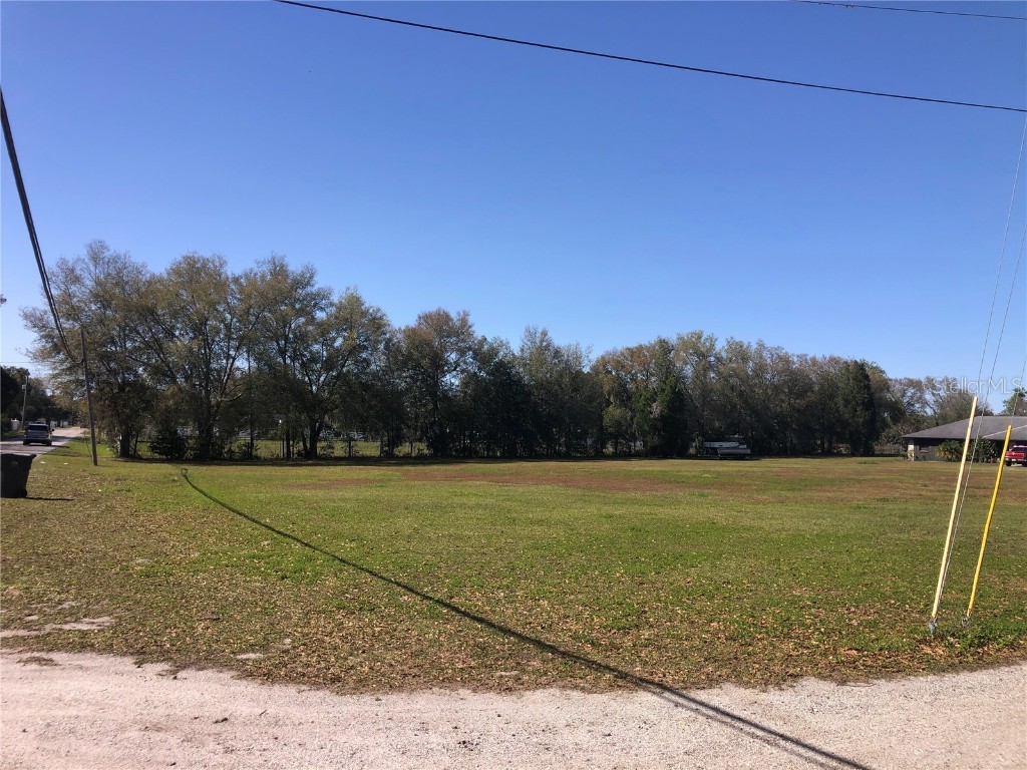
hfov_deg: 63.4
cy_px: 385
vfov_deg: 49.7
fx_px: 831
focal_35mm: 28
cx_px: 514
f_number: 1.8
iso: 20
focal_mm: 3.99
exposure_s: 1/1845
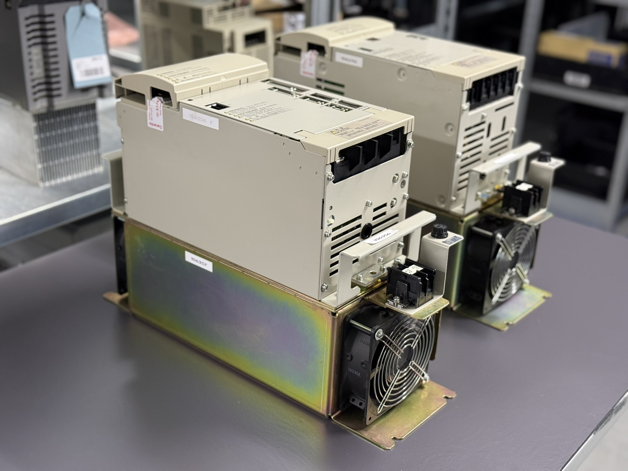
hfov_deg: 39.7
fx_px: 871
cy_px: 236
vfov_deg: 30.3
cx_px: 314
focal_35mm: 48
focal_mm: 6.76
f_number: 1.78
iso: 200
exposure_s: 1/33
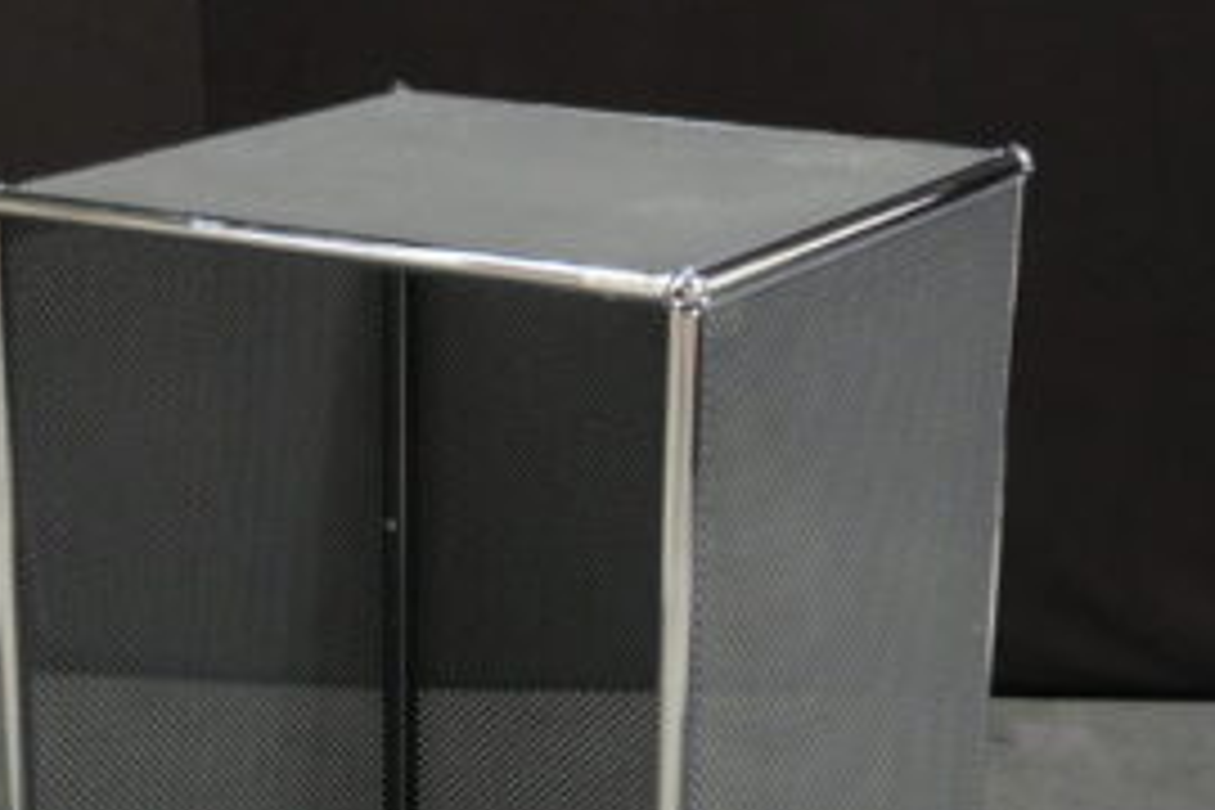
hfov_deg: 22.3
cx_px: 486
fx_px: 3071
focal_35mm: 91
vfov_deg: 14.7
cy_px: 842
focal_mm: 41
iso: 12800
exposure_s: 1/40
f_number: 4
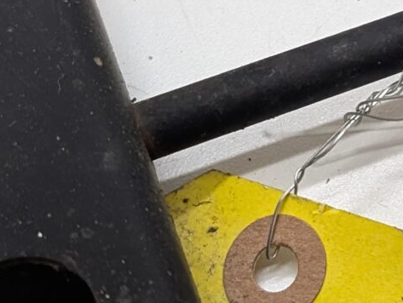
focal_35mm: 130
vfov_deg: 11.4
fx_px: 1515
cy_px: 63
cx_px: 542
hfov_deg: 14.4
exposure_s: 1/239
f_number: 1.68
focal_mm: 6.9
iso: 294
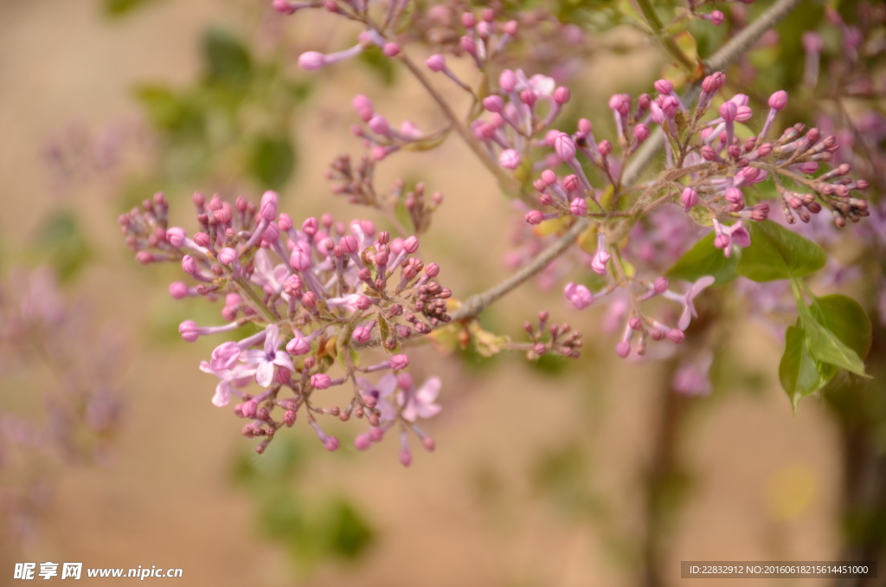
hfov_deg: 9.8
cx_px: 443
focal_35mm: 210
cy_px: 294
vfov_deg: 6.5
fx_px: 5157
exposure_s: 1/320
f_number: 5.6
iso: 200
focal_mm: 140
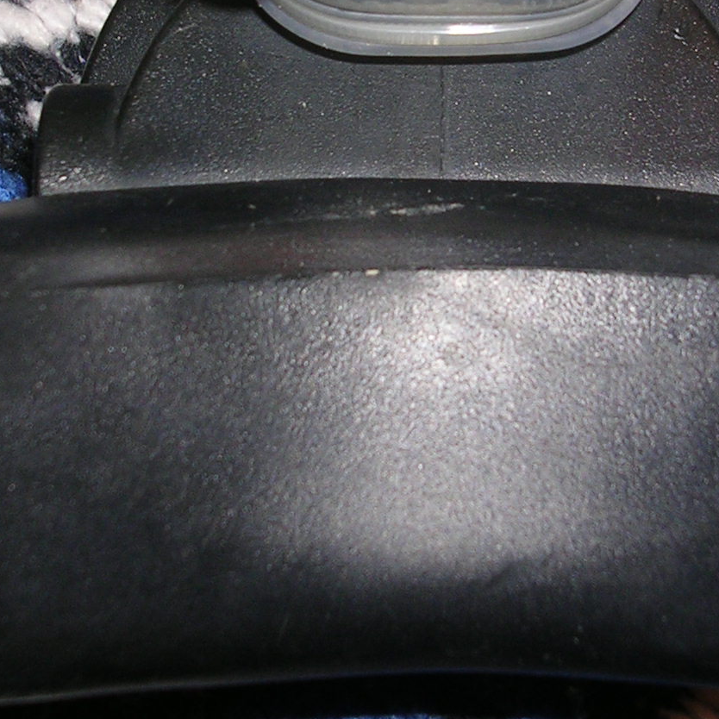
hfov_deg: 19.5
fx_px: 2091
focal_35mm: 89
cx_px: 394
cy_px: 168
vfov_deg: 19.4
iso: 50
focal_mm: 6.2
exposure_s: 1/60.1
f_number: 2.9
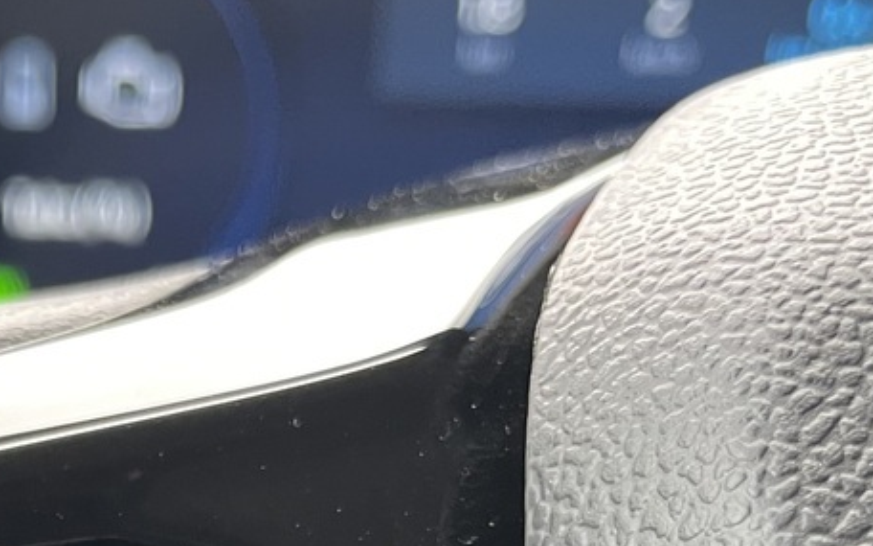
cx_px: -25
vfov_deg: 13.3
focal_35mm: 87
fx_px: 2070
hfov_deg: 22.8
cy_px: 1023
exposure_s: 1/95
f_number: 1.6
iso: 125
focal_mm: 4.2
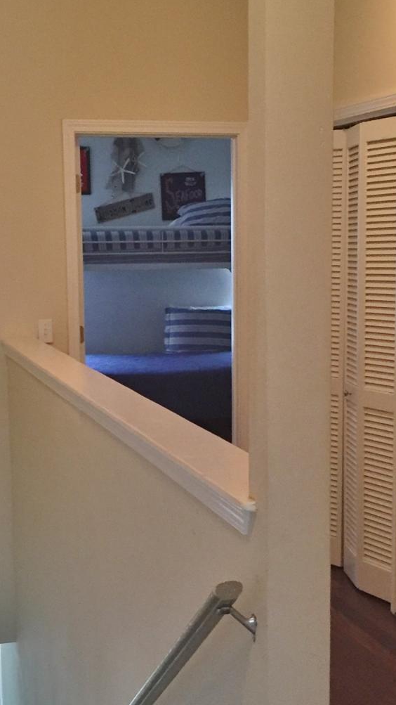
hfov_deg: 19.1
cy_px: 429
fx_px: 1176
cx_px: 166
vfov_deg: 33.2
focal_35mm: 63
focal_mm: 4.15
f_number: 2.2
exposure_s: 1/30
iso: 200
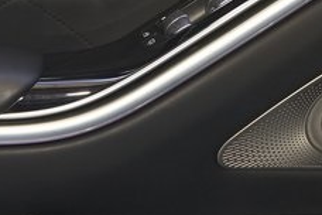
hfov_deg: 13.8
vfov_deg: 9.3
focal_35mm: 148
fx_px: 1324
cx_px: 76
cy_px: 84
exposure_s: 1/60
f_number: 8
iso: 1000
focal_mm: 33
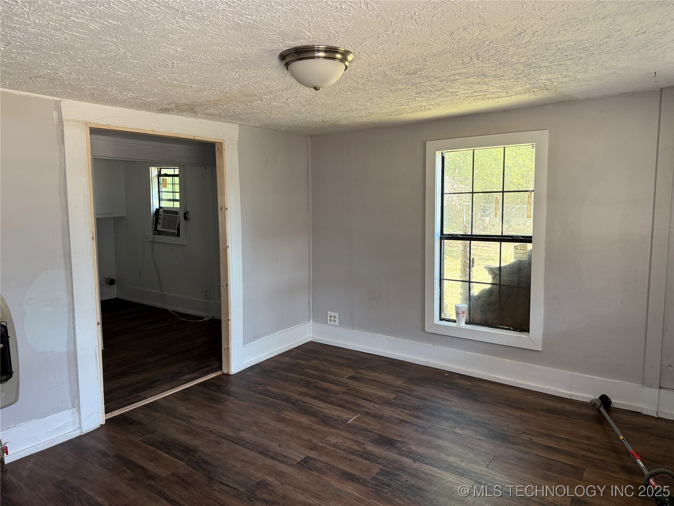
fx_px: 467
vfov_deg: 56.8
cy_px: 253
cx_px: 337
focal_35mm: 24
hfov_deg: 71.6
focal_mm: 6.76
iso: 200
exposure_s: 1/121
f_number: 1.78
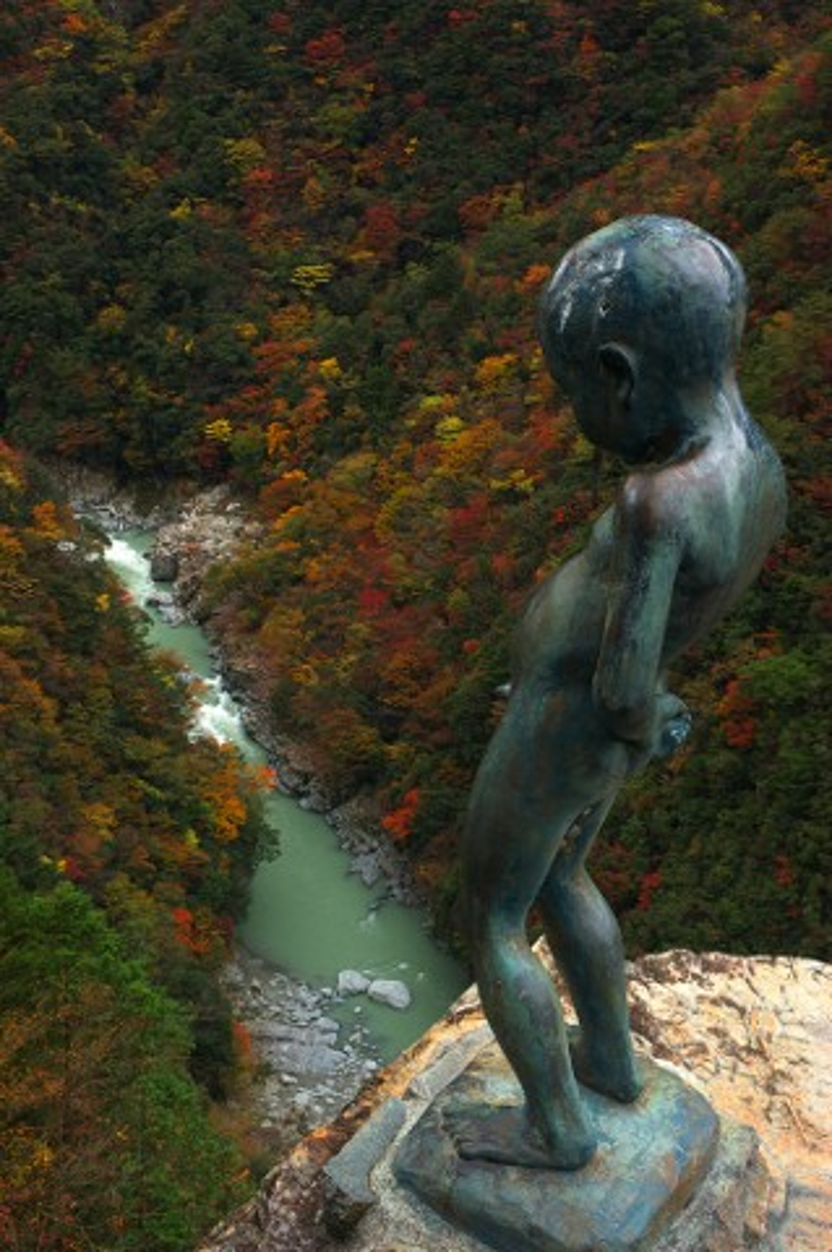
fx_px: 1824
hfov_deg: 25.7
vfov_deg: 37.9
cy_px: 626
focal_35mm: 52
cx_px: 416
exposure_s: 1/2
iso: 200
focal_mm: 35
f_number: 22
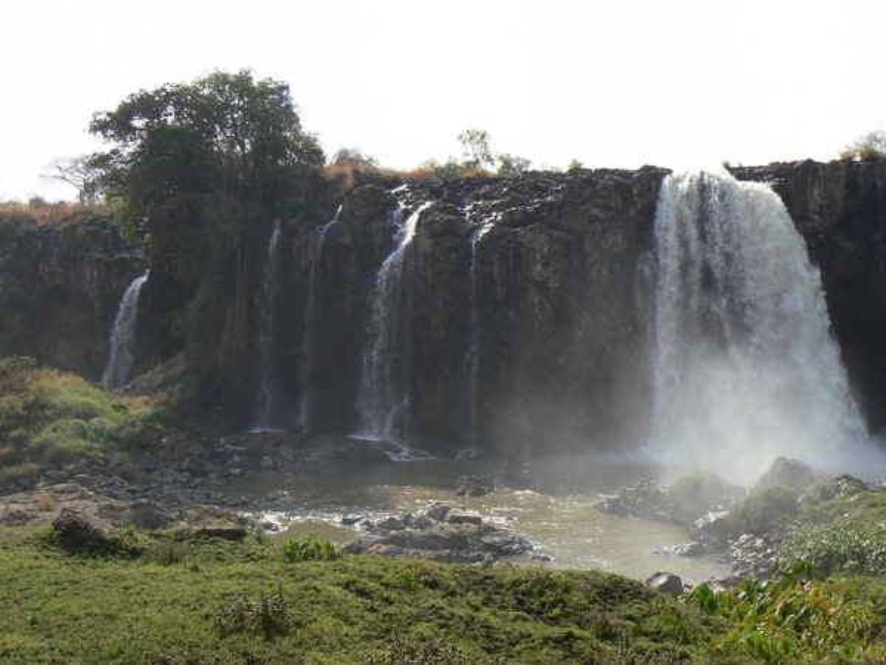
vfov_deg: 34.3
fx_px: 1075
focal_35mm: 42
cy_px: 332
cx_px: 443
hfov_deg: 44.8
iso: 80
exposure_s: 1/320
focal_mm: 7
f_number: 5.6
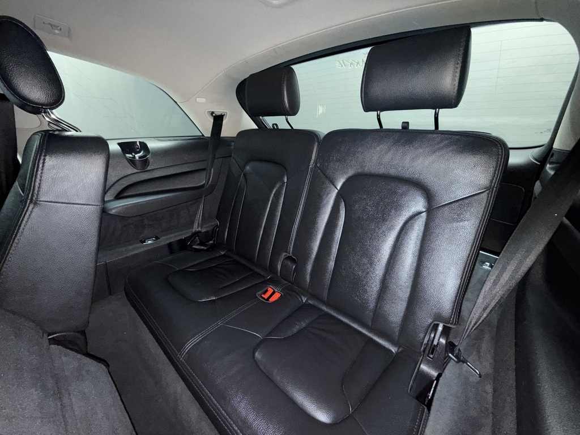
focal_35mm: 14
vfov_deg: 85.7
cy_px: 218
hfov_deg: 102.1
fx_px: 235
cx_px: 290
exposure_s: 1/16
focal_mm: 2.22
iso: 250
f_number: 2.2
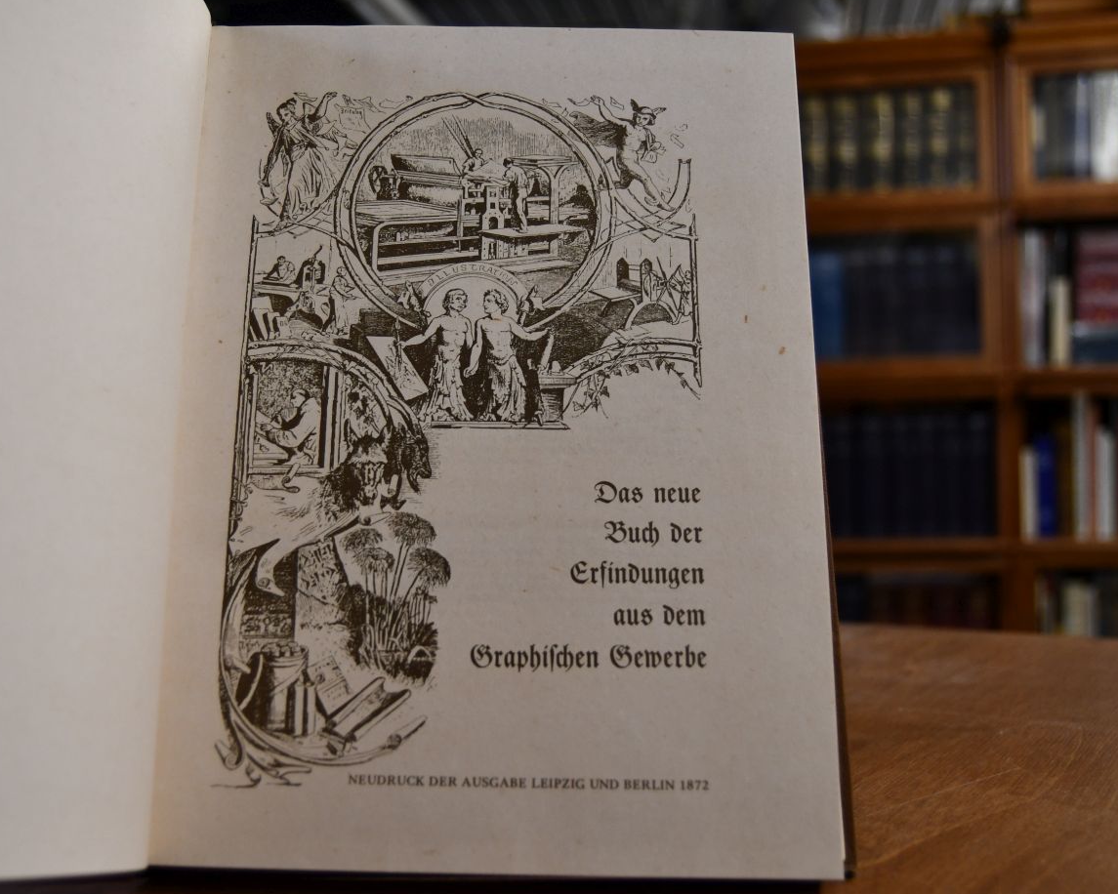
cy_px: 450
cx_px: 514
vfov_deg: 38.2
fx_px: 1290
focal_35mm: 39
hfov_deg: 46.8
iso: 800
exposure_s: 1/160
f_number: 3.8
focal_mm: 23
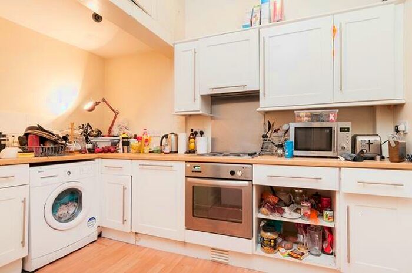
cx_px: 206
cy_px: 136
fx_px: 206
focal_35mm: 18
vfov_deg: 67.3
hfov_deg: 90.1
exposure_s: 1.6
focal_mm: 12
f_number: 8
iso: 200
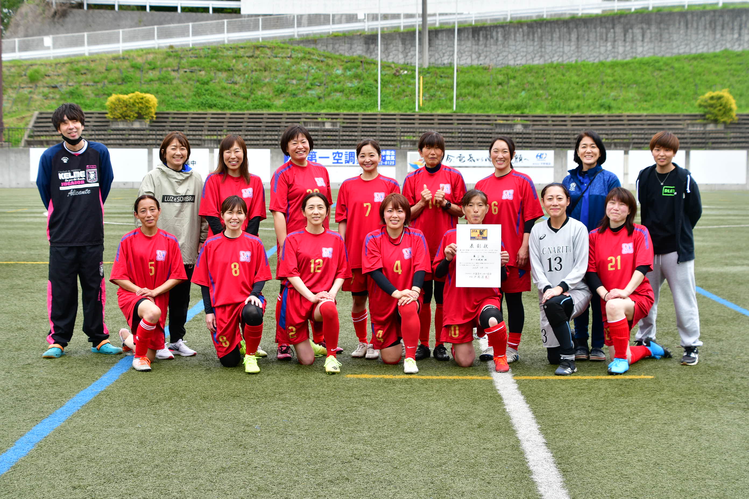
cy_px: 250
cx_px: 374
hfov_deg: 28.1
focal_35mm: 72
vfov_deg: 18.9
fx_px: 1498
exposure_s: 1/160
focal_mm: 48
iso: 100
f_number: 6.3
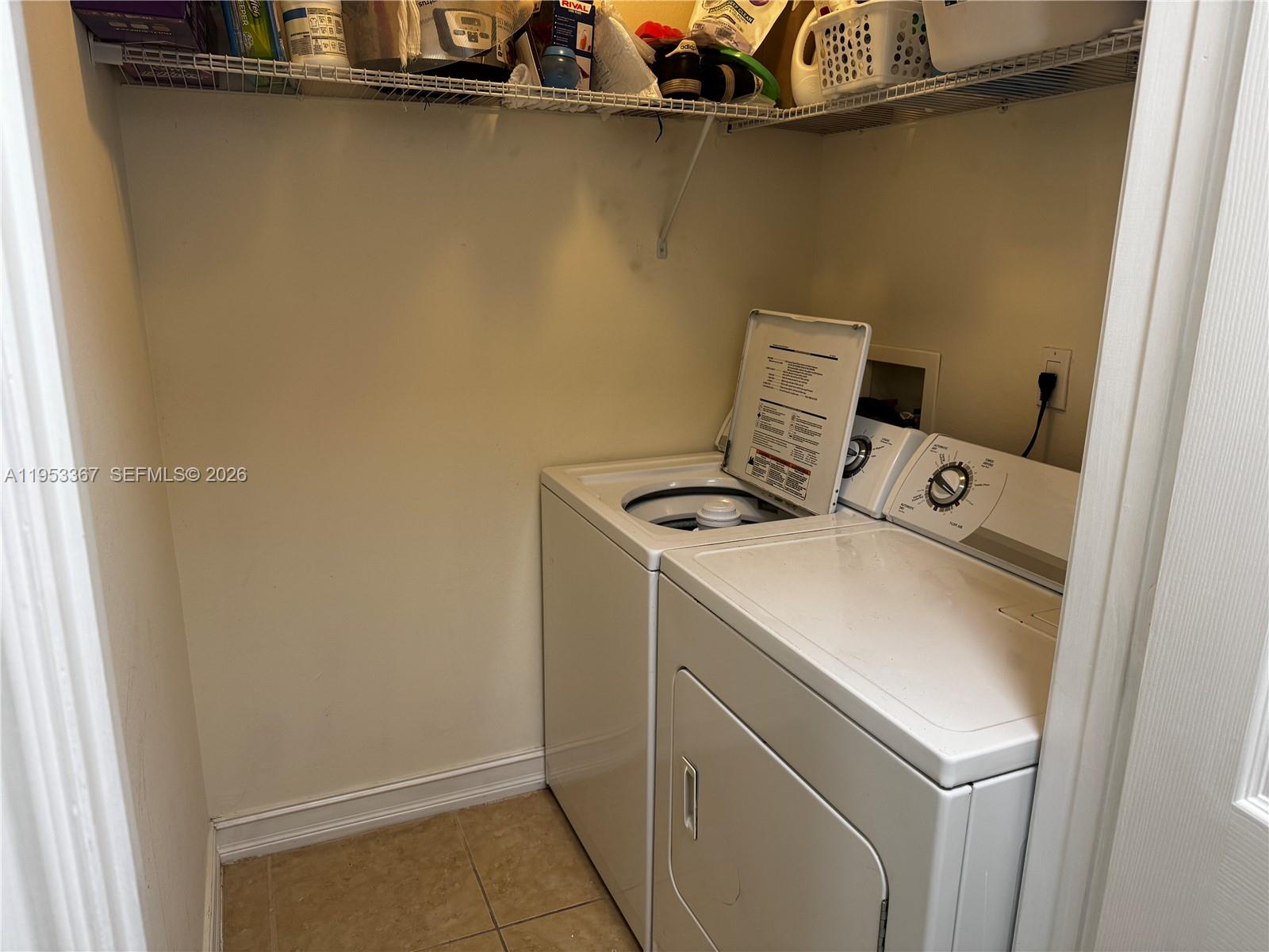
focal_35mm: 24
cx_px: 634
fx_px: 880
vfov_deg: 56.8
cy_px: 476
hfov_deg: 71.6
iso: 160
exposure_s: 1/120
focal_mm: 6.76
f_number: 1.78
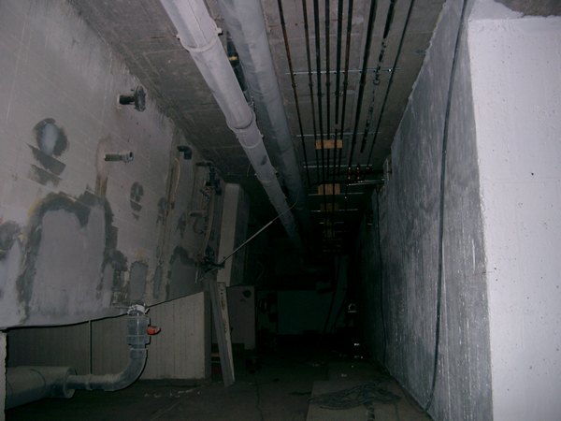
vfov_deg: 38.7
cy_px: 210
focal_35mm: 37
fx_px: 600
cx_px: 280
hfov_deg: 50.1
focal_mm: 7.6
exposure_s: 1/60
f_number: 2.6
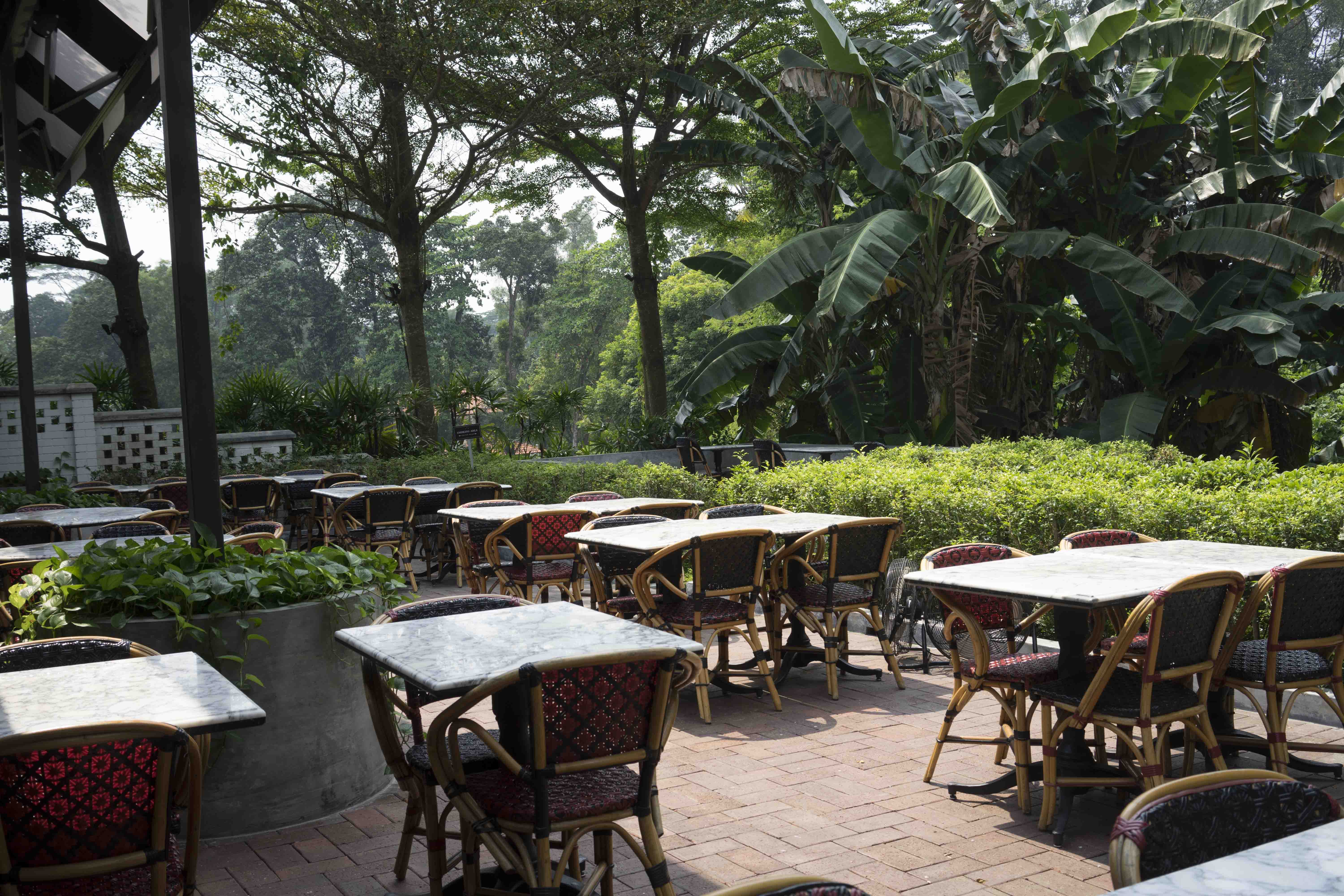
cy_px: 448
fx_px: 1307
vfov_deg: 37.9
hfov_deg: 54.4
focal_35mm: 35
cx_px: 672
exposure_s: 1/100
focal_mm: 35
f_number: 9
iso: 100
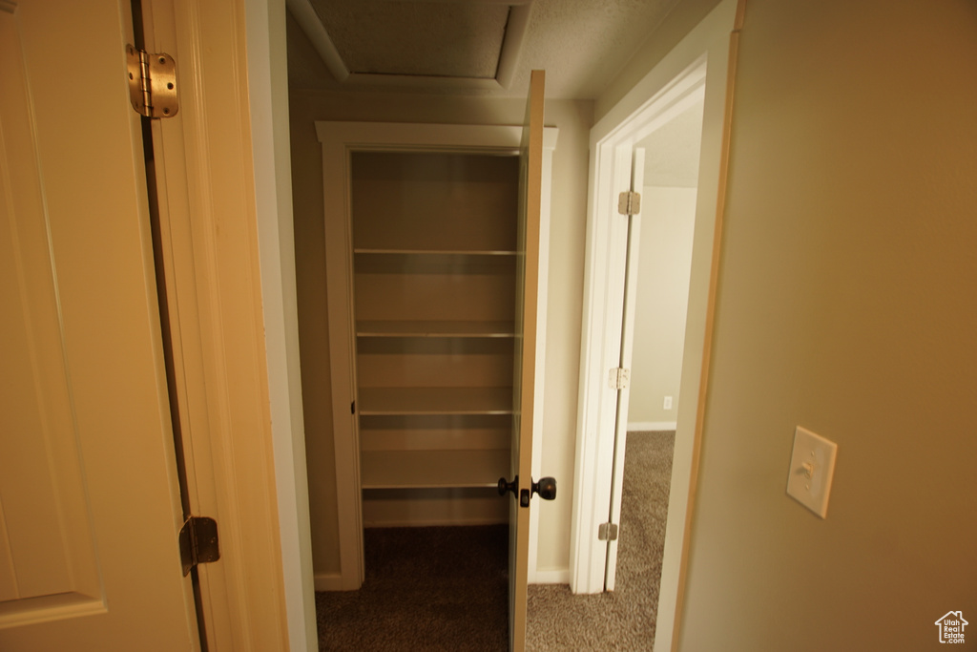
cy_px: 326
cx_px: 488
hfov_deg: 100.4
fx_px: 407
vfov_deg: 77.3
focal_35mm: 15
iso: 100
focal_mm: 10
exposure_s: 1/13
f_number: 4
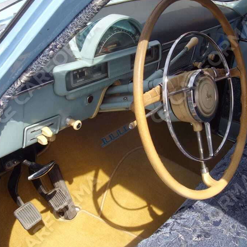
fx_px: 347
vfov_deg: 39.2
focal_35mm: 43
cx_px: 139
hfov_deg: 39.1
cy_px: 122
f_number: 4.8
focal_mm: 6
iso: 80
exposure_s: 1/320
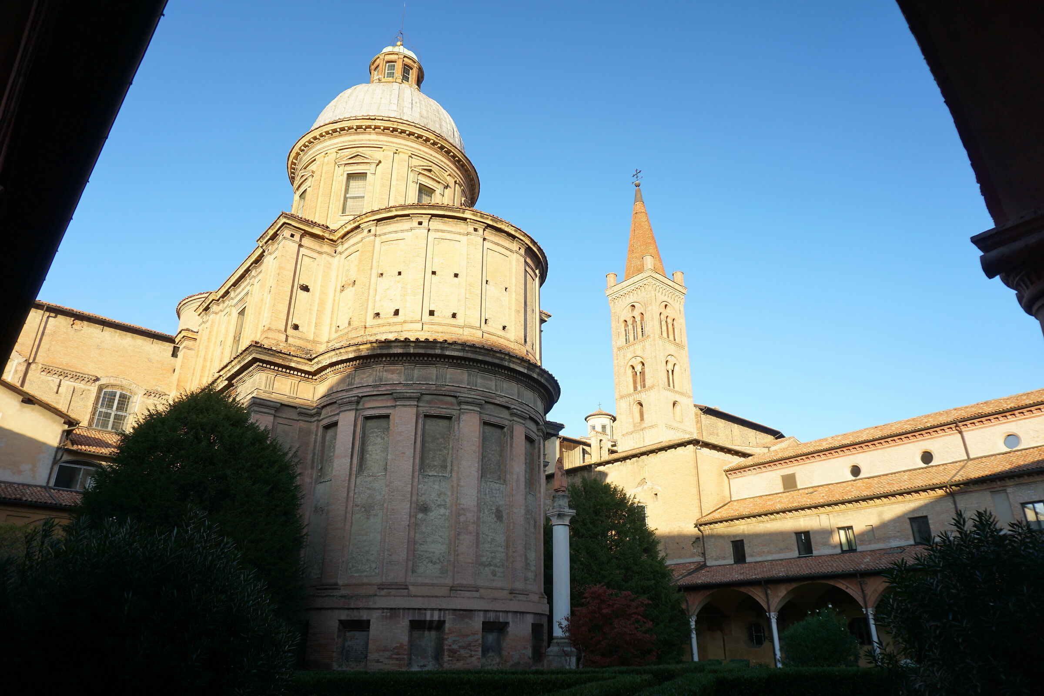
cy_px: 348
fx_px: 696
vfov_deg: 53.1
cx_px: 522
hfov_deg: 73.7
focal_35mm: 24
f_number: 4
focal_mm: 16
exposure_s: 1/160
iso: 125
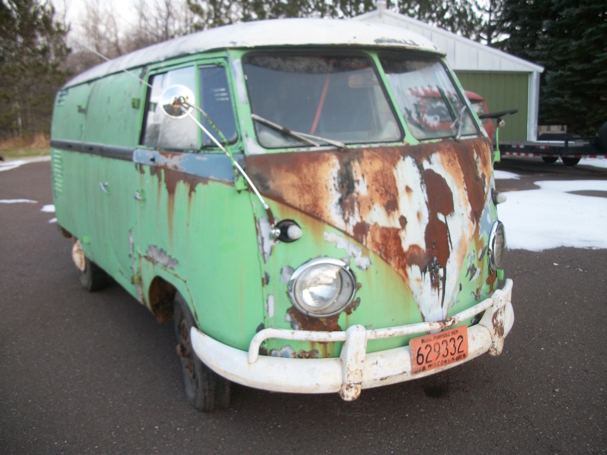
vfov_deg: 44.2
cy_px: 228
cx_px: 304
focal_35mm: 32
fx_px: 561
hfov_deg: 56.8
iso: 80
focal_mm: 5.7
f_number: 2.9
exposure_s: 1/200
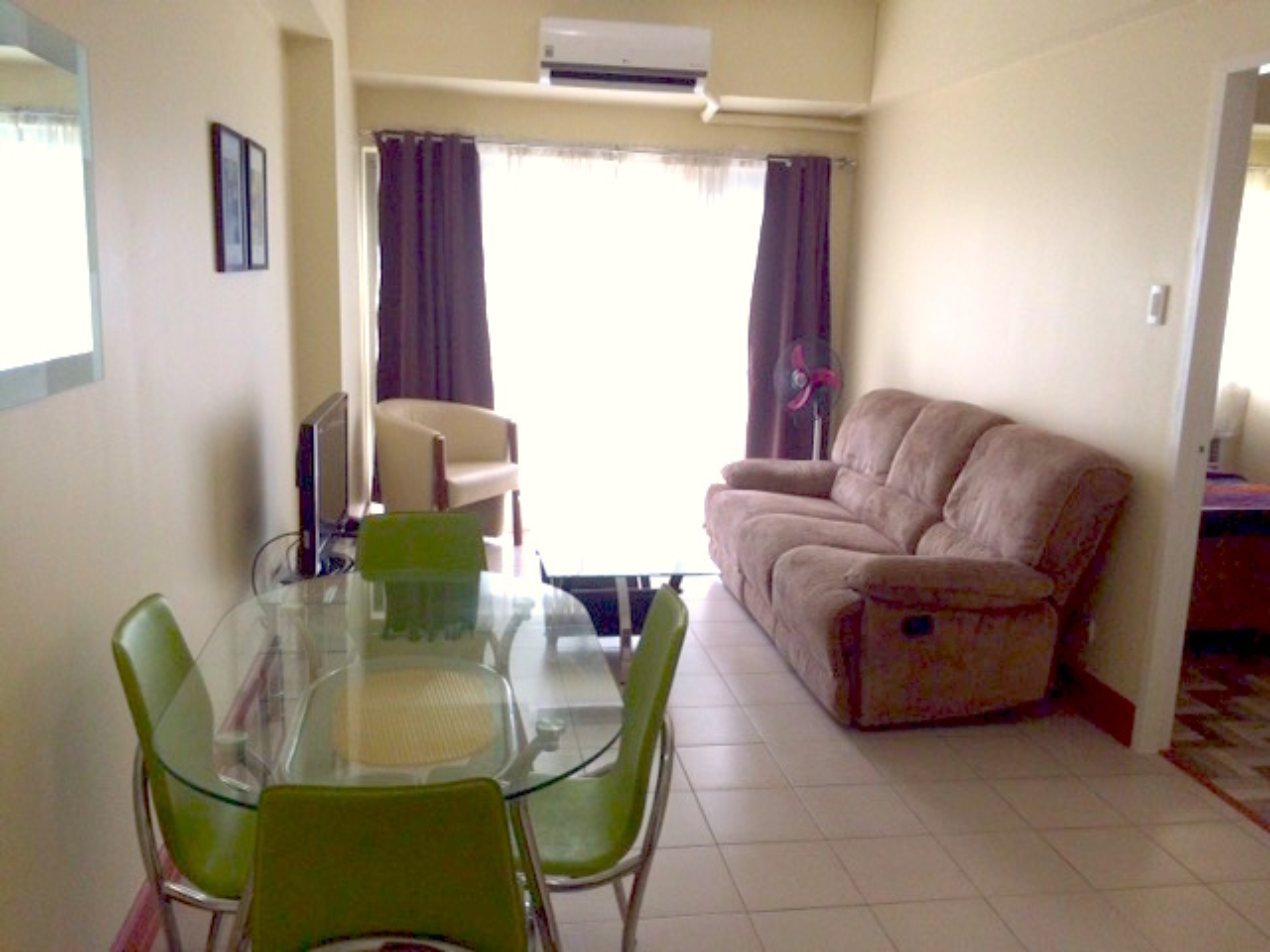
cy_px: 476
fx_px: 1064
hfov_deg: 61.7
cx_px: 635
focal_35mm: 29
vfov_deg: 48.2
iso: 64
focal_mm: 4.15
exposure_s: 1/120
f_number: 2.2
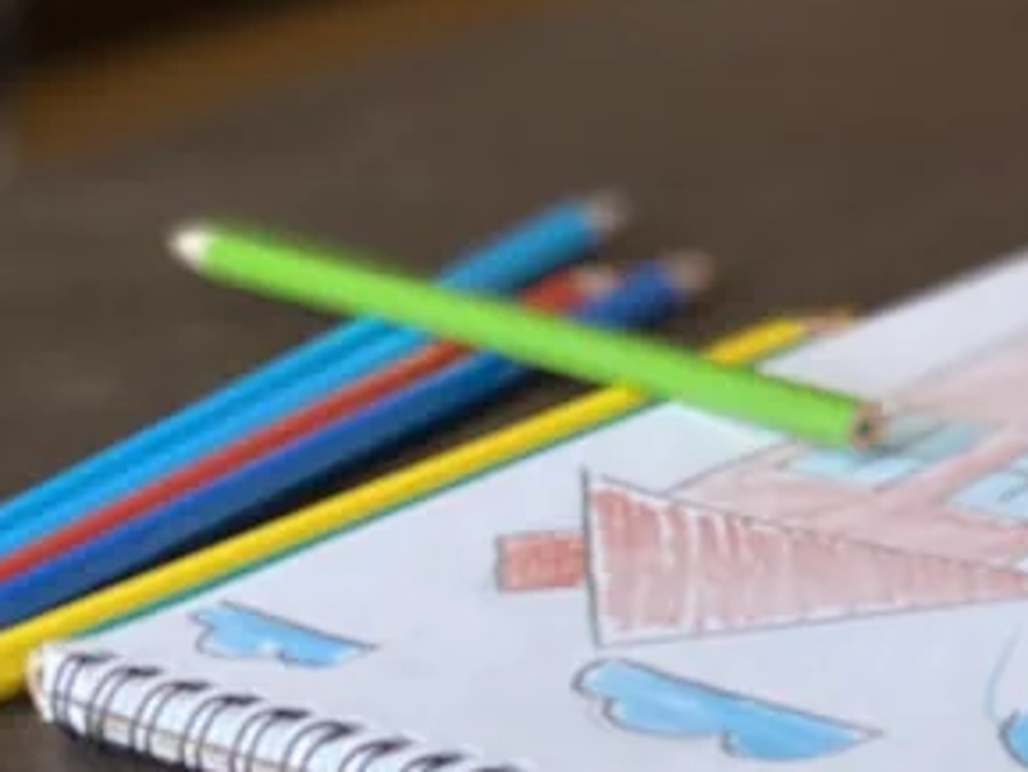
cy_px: -160
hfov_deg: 15.5
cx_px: 1892
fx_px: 3209
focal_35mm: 108
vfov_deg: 13.3
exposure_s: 1/50
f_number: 1.8
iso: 200
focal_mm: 4.25
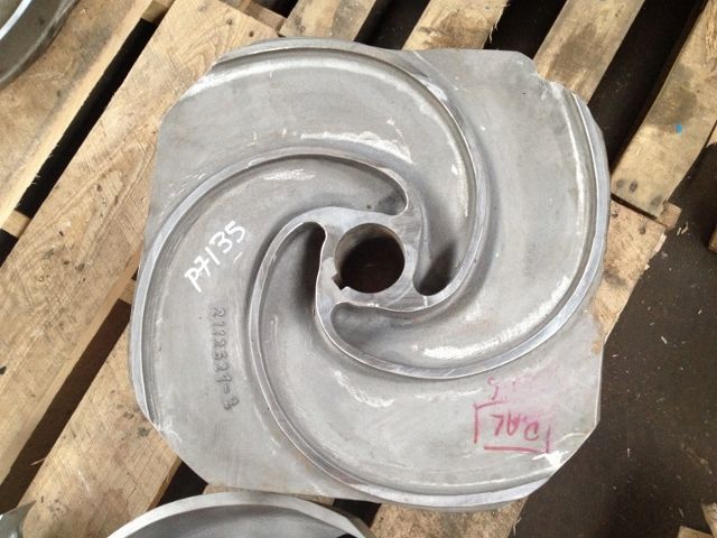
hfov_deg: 52.6
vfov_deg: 40.7
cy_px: 269
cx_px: 358
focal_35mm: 35
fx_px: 725
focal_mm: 4.28
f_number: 2.4
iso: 200
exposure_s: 1/20
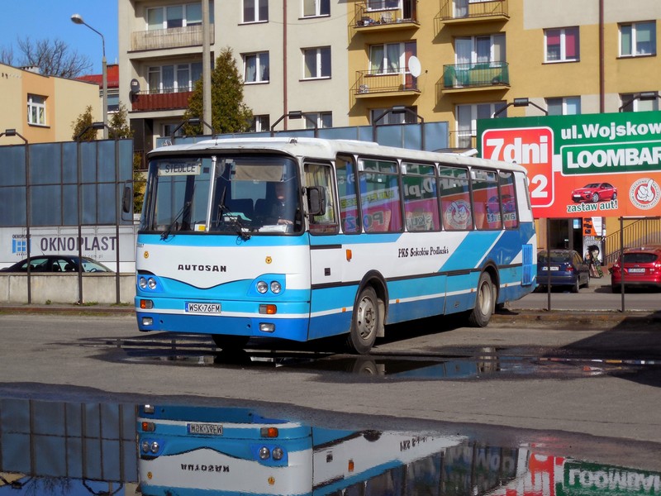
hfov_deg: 31.7
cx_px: 330
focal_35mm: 61
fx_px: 1165
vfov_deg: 24.0
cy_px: 248
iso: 125
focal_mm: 11
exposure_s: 1/1250
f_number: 4.3
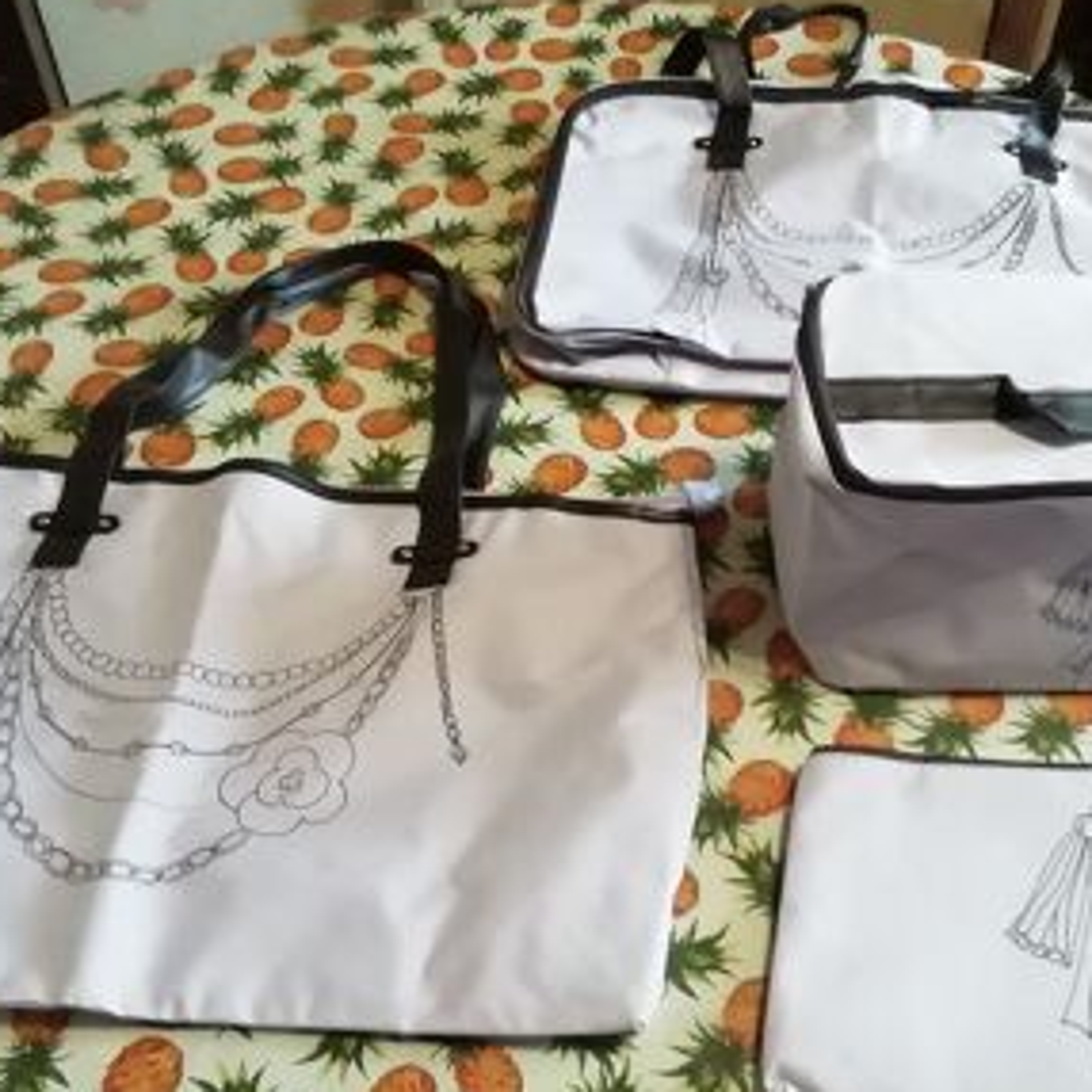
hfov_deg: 41.8
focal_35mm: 40
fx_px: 1428
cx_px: 619
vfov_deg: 41.8
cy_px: 573
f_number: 2.4
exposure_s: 1/33.3
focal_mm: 2.25
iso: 400
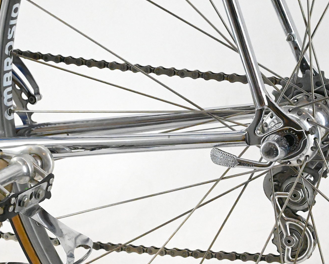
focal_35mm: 95
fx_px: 925
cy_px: 147
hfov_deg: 20.1
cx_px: 105
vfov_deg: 16.2
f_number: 20
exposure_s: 1/640
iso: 28800
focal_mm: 70
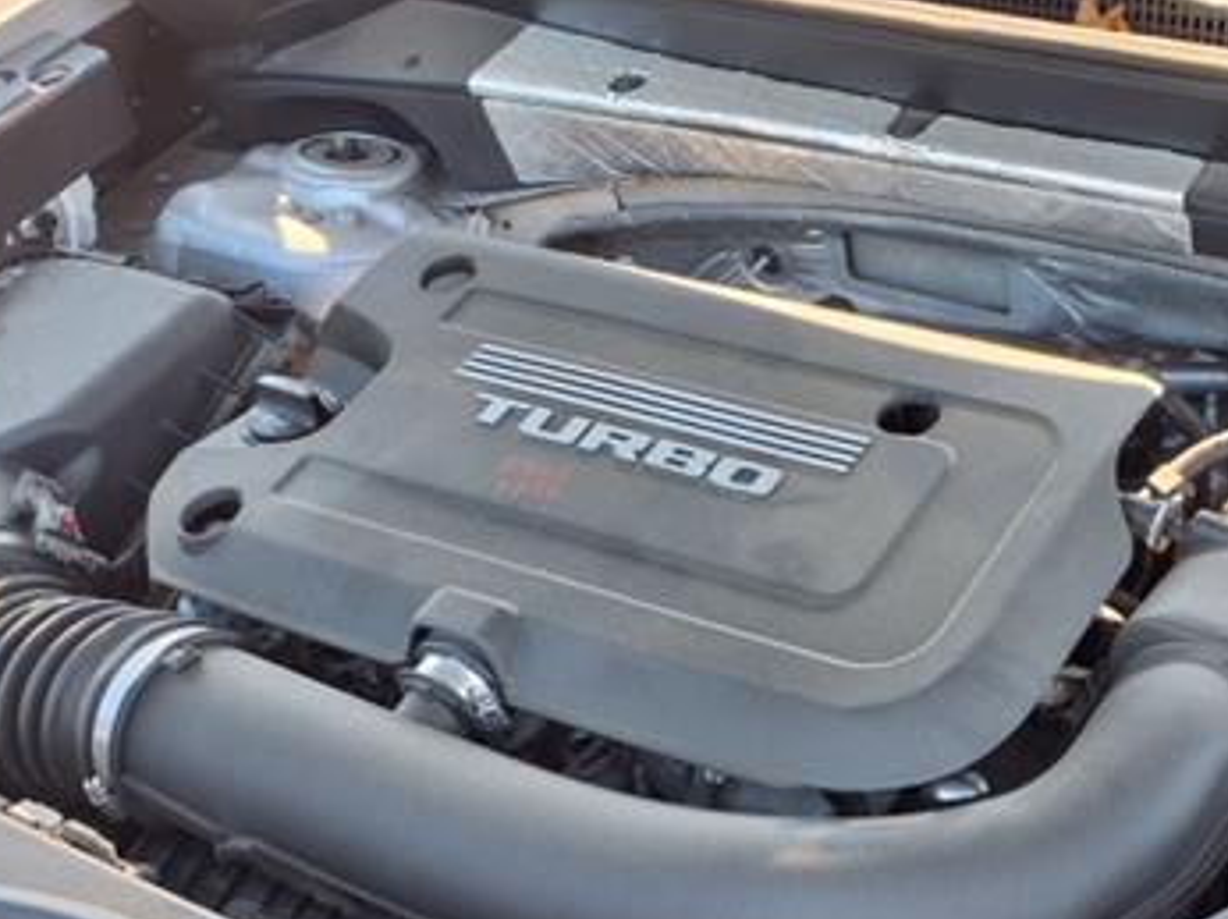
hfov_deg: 37.3
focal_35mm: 50
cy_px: 674
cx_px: 916
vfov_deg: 28.7
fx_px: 1773
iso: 40
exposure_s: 1/120
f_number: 1.9
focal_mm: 3.58
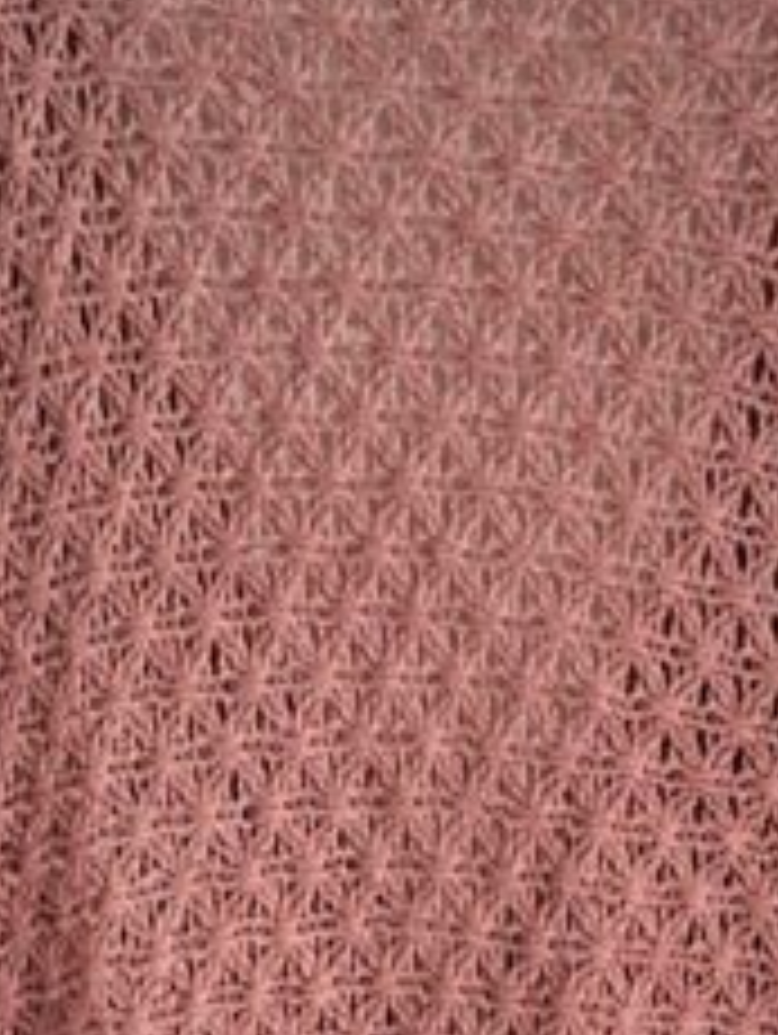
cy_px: 900
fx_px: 2393
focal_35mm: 80
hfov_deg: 18.3
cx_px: 589
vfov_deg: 23.8
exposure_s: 1/25
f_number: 1.8
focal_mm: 5.54
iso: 400
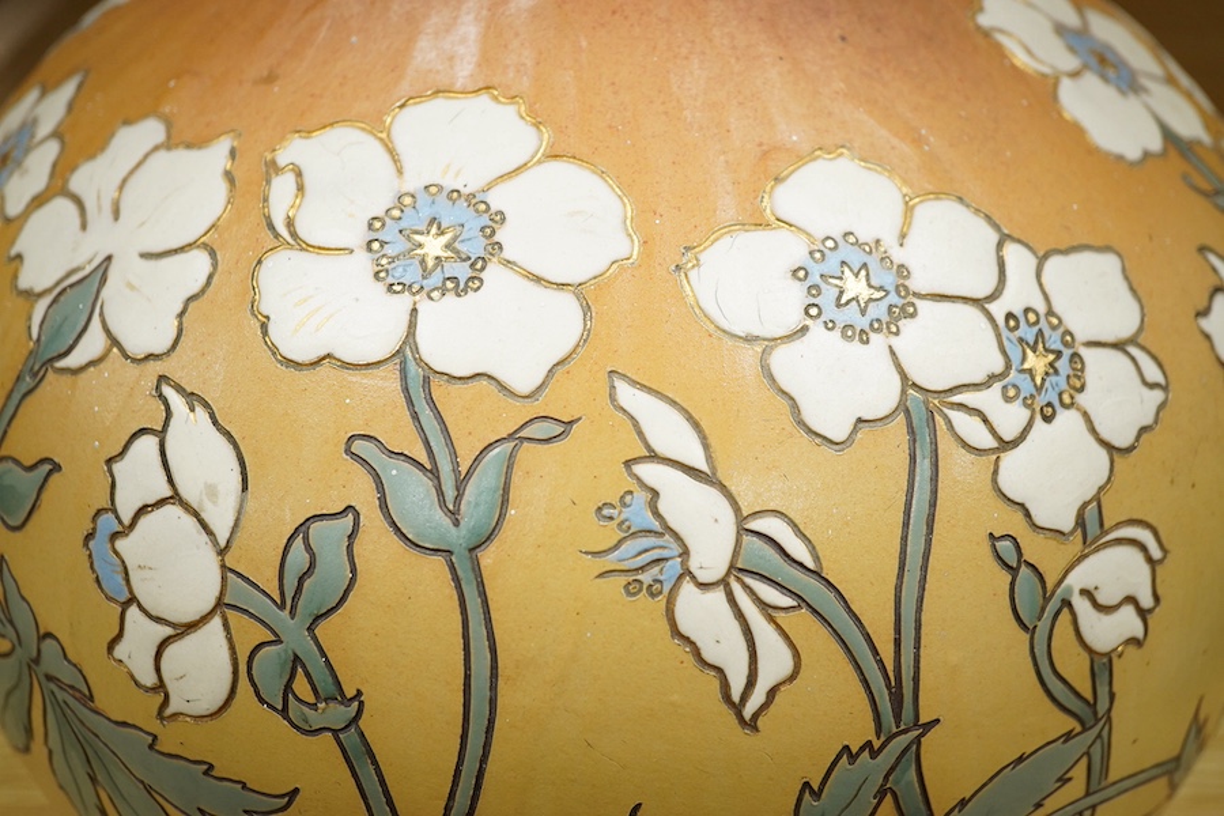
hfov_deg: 43.6
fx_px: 1530
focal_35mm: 45
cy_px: 408
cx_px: 612
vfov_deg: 29.9
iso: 1250
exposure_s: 1/160
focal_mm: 30
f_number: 5.6
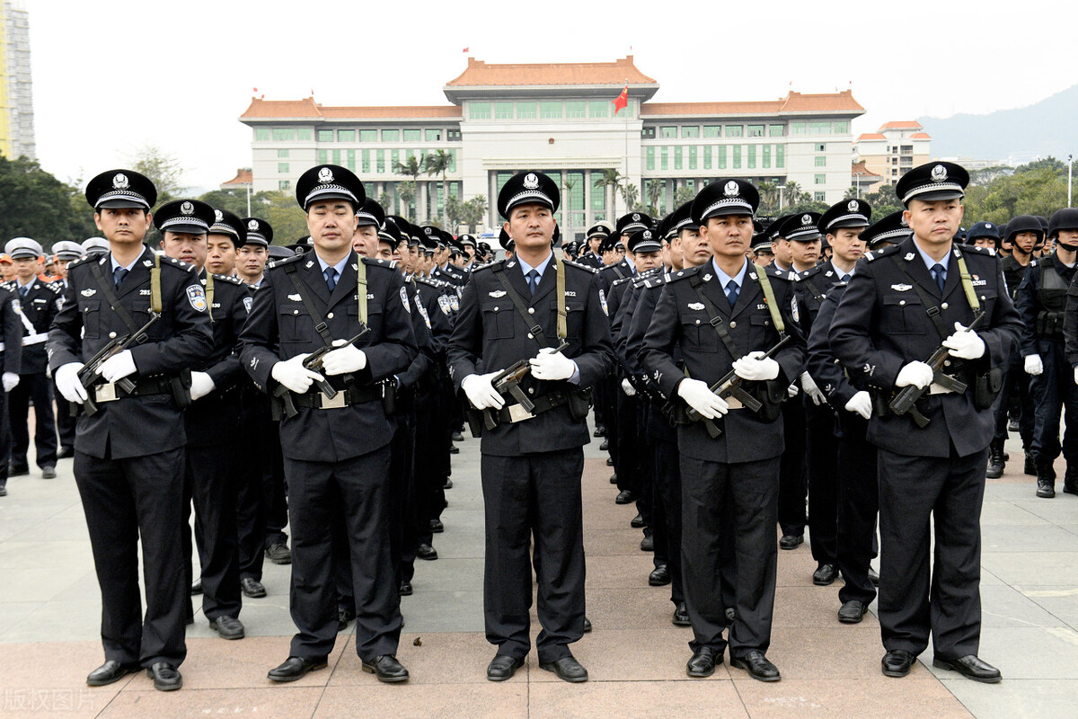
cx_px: 539
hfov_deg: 41.1
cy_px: 360
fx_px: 1437
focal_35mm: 48
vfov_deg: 28.1
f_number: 8
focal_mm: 48
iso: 4500
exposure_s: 1/640
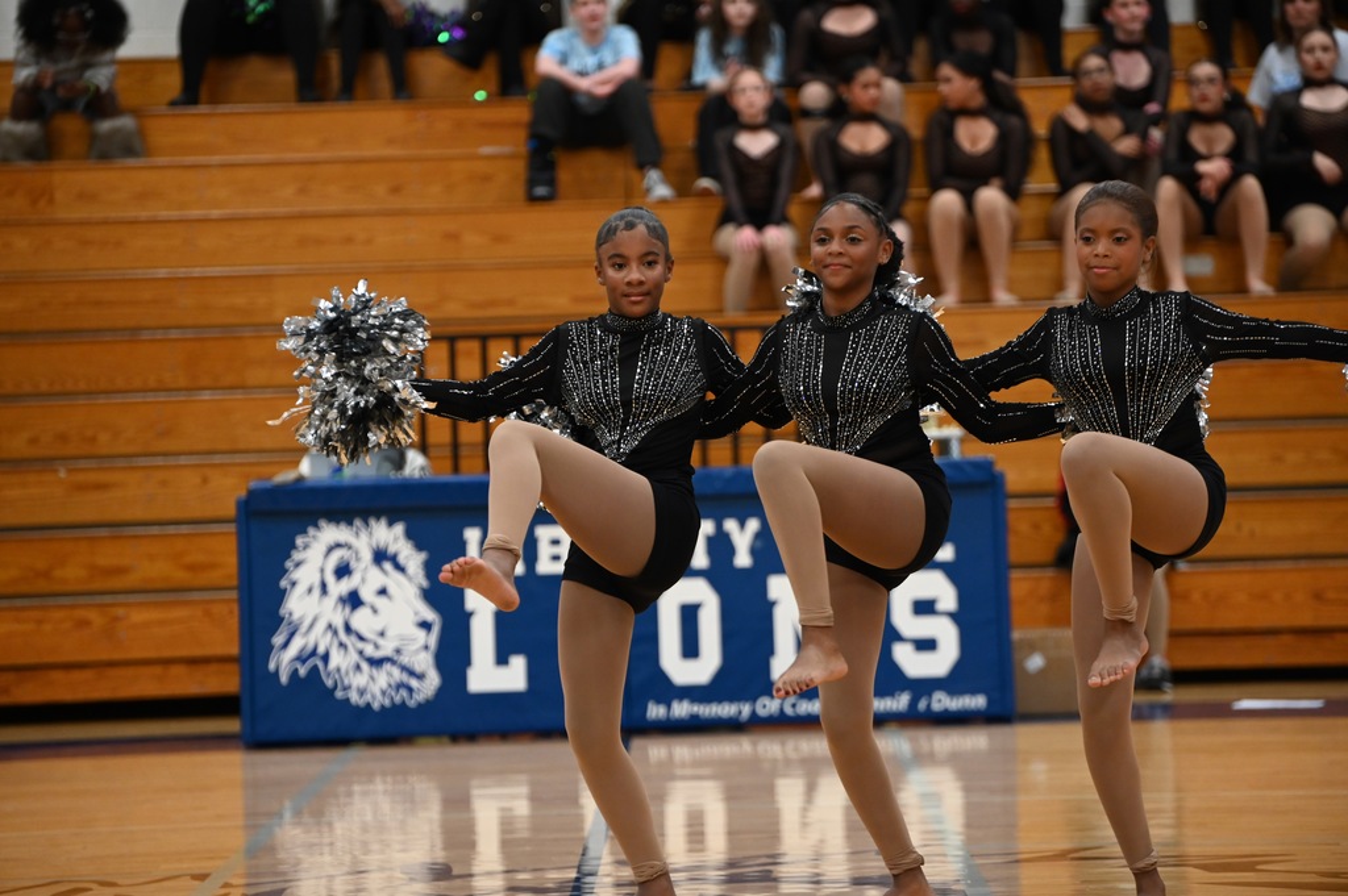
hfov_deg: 14.7
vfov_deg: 9.8
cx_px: 674
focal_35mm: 140
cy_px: 448
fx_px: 5238
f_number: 2.8
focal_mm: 140
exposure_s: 1/400
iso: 3200
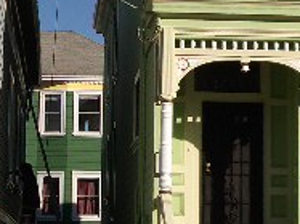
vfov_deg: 12.3
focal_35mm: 120
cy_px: 80
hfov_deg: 16.4
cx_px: 85
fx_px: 1039
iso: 80
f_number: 4.3
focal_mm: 5.8
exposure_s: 1/1000
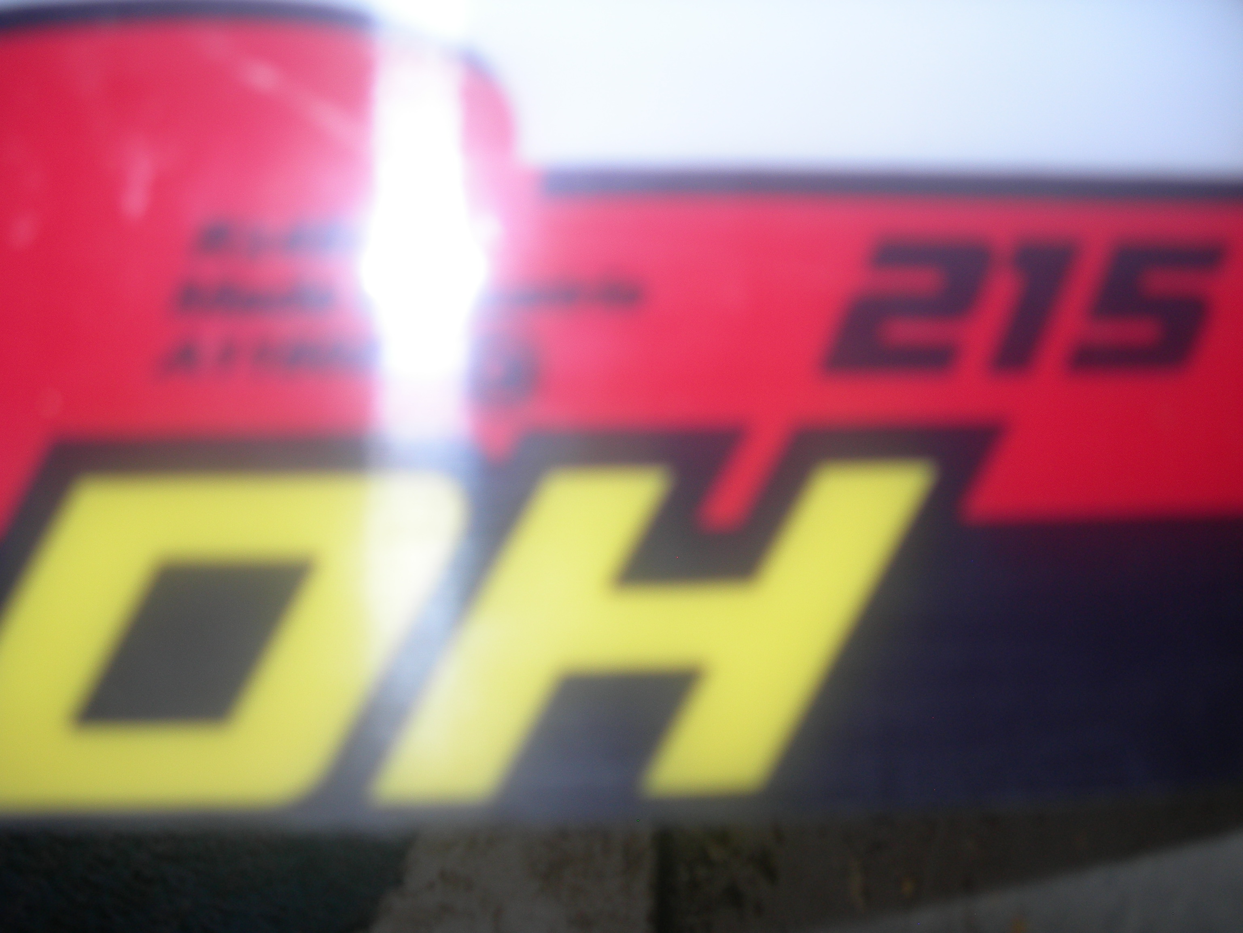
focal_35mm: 38
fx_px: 1365
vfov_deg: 37.7
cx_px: 622
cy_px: 466
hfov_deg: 49.0
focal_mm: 7.8
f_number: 2.8
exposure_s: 1/60.1
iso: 50
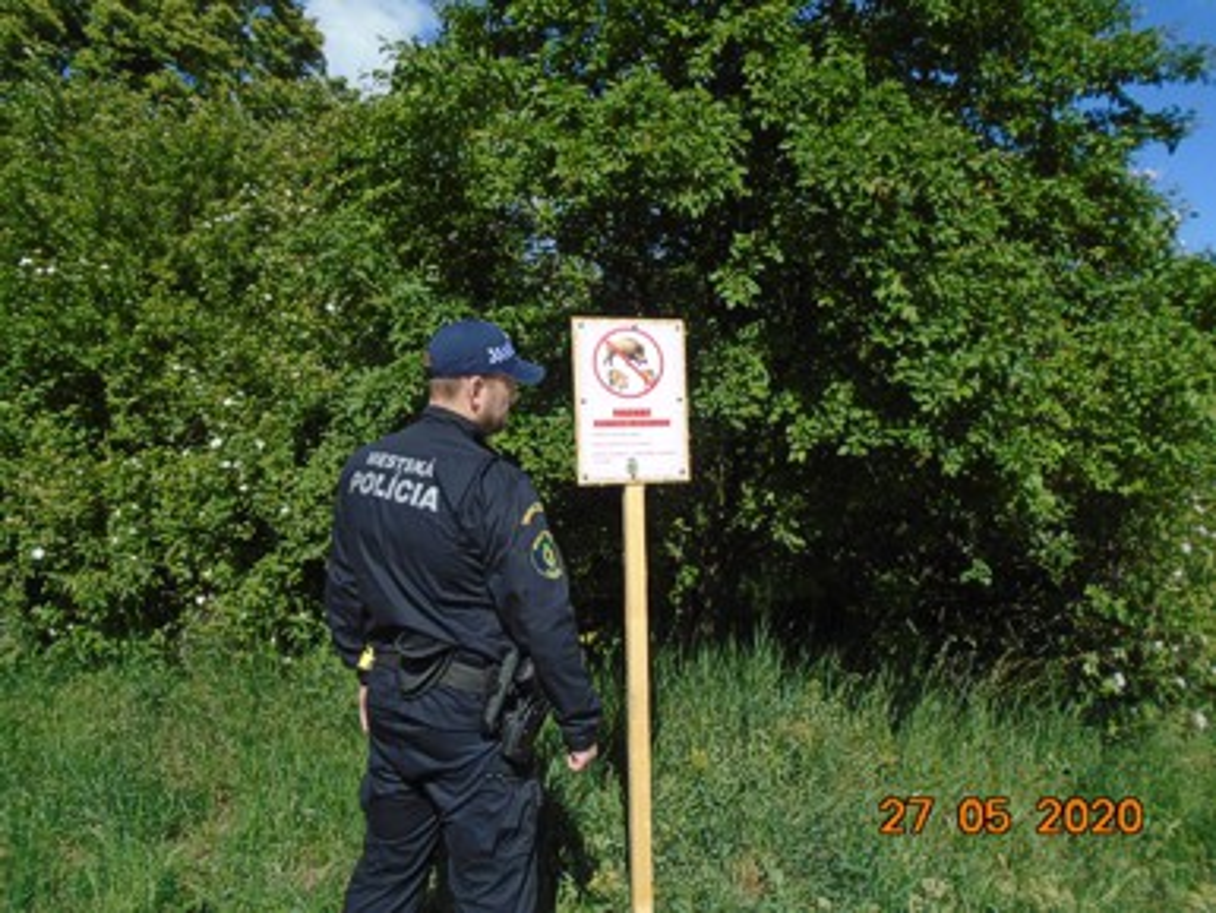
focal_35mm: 26
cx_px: 608
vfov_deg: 53.1
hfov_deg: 67.3
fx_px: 914
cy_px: 456
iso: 100
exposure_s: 1/200
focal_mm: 4.6
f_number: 8
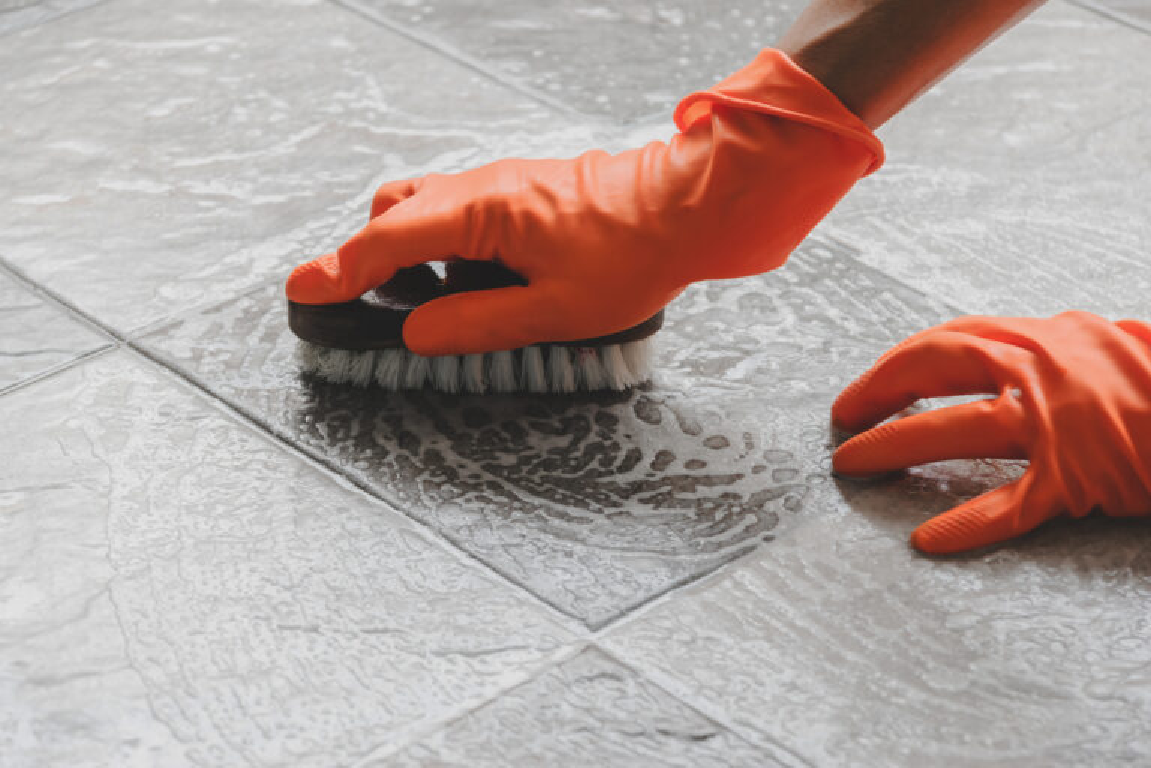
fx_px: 3357
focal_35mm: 105
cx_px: 576
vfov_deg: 13.0
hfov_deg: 19.5
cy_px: 384
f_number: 4.5
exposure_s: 1/60
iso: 200
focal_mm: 70
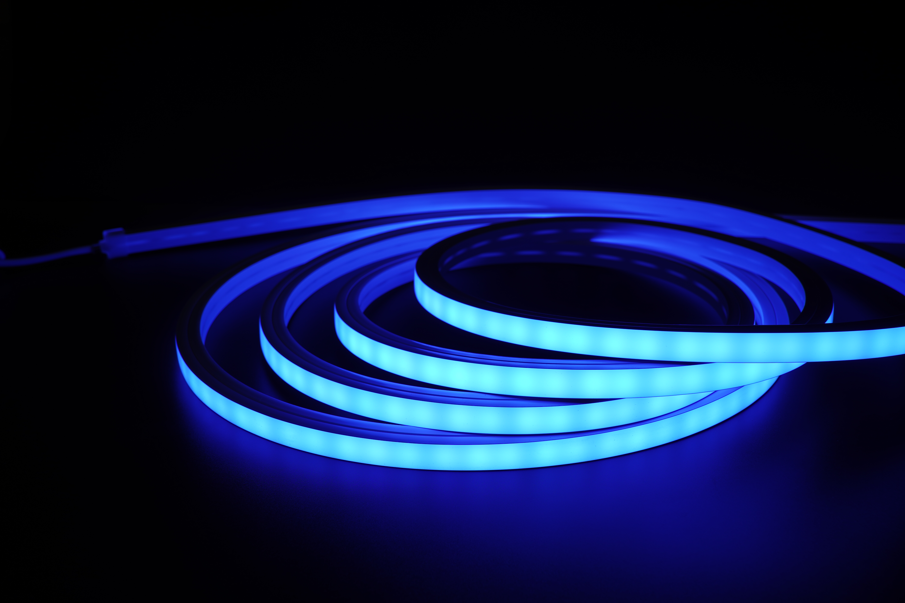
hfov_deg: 54.4
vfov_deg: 37.9
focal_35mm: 35
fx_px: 880
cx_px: 452
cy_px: 302
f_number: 8
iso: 50
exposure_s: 1/25
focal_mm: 35
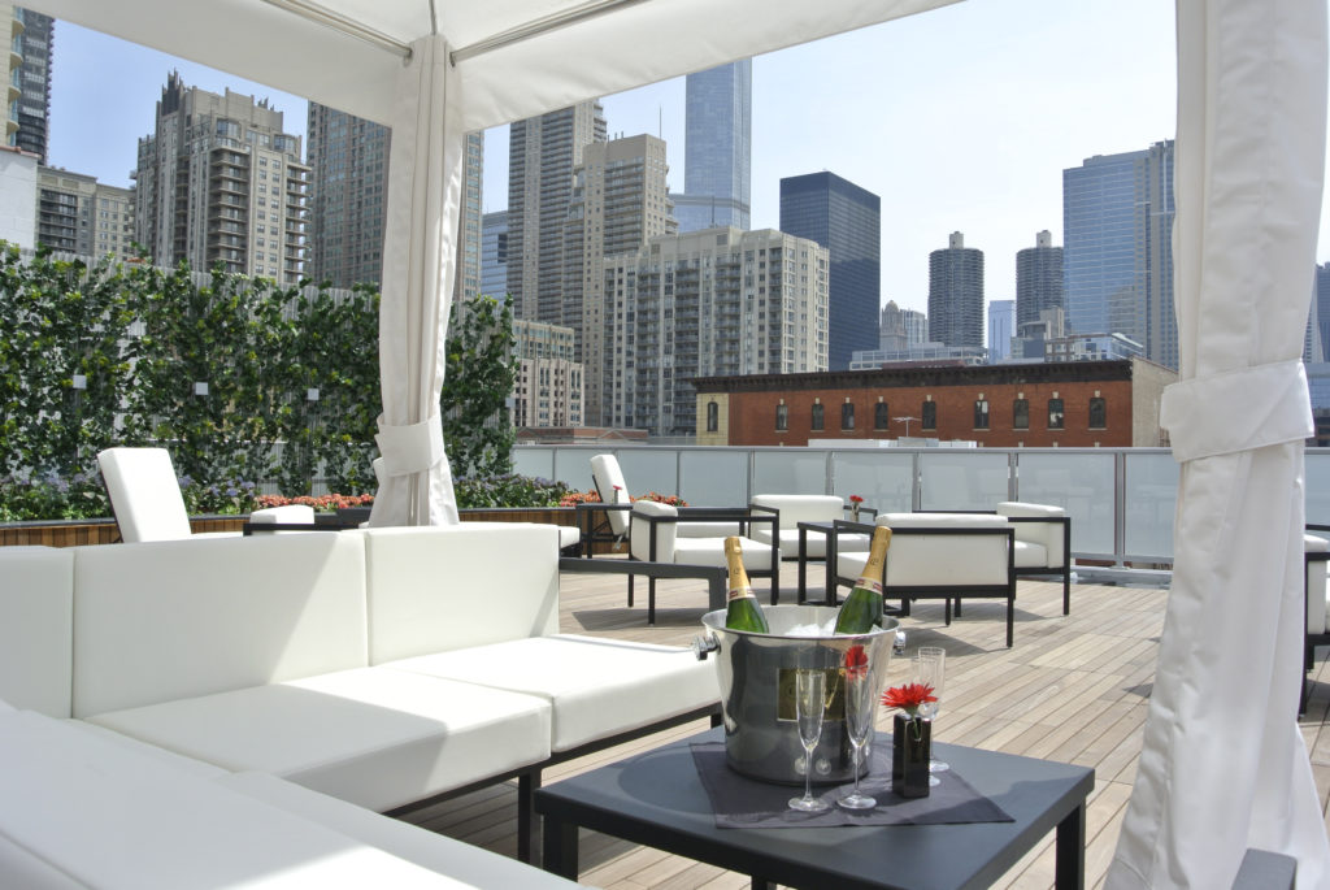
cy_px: 445
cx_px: 665
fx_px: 998
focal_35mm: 27
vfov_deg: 48.0
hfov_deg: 67.3
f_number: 8
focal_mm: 10
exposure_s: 1/250
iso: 100
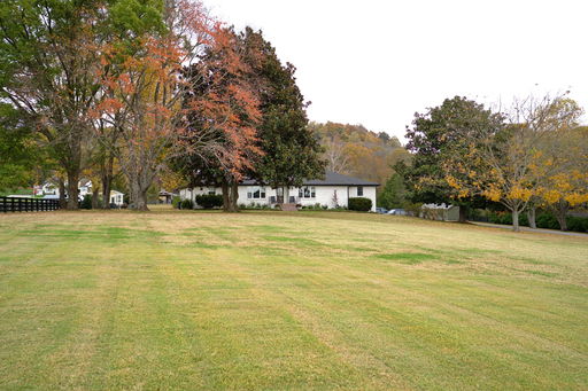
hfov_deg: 61.9
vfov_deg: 43.6
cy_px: 196
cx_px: 294
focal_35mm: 30
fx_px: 490
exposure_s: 1/30
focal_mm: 30
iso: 64
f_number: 6.3
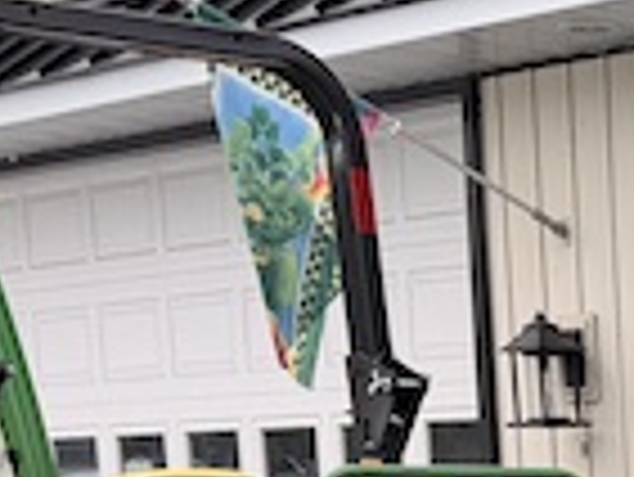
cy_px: 1008
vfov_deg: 10.0
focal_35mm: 136
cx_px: 1160
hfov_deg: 13.0
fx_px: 2493
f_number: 1.78
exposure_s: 1/2611
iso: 80
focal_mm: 6.76
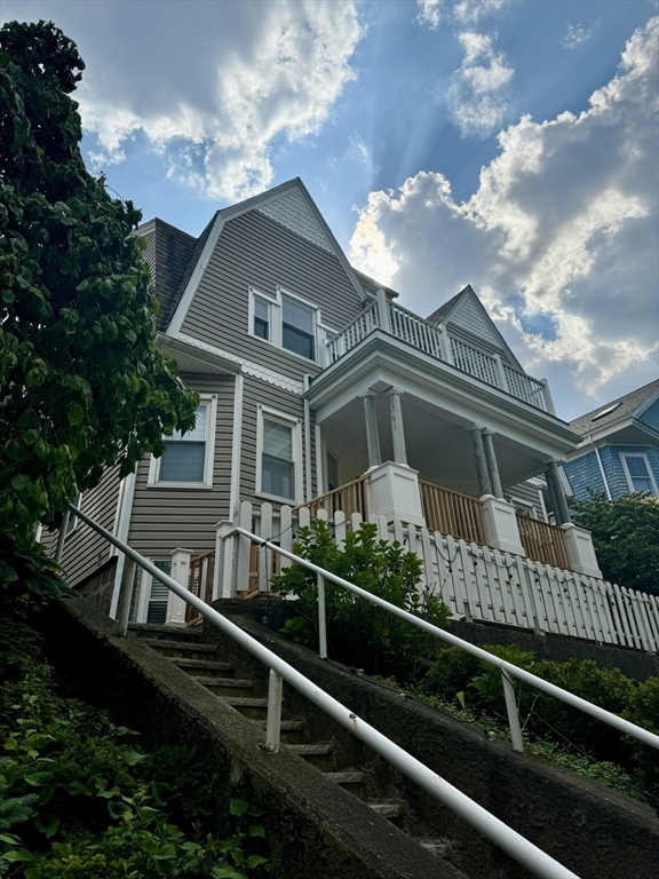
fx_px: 609
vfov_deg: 71.6
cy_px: 440
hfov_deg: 56.8
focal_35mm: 24
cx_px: 330
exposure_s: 1/9009
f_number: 1.78
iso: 80
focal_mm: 6.76
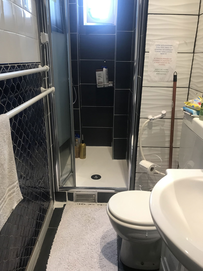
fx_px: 219
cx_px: 102
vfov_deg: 63.4
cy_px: 136
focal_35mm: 28
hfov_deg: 49.7
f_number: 1.8
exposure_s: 1/20
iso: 40
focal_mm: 3.99
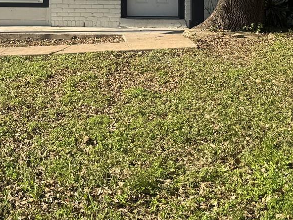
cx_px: 73
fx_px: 703
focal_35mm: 83
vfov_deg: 16.9
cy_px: -56
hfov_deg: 23.3
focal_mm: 6.76
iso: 80
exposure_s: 1/3247
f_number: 1.78
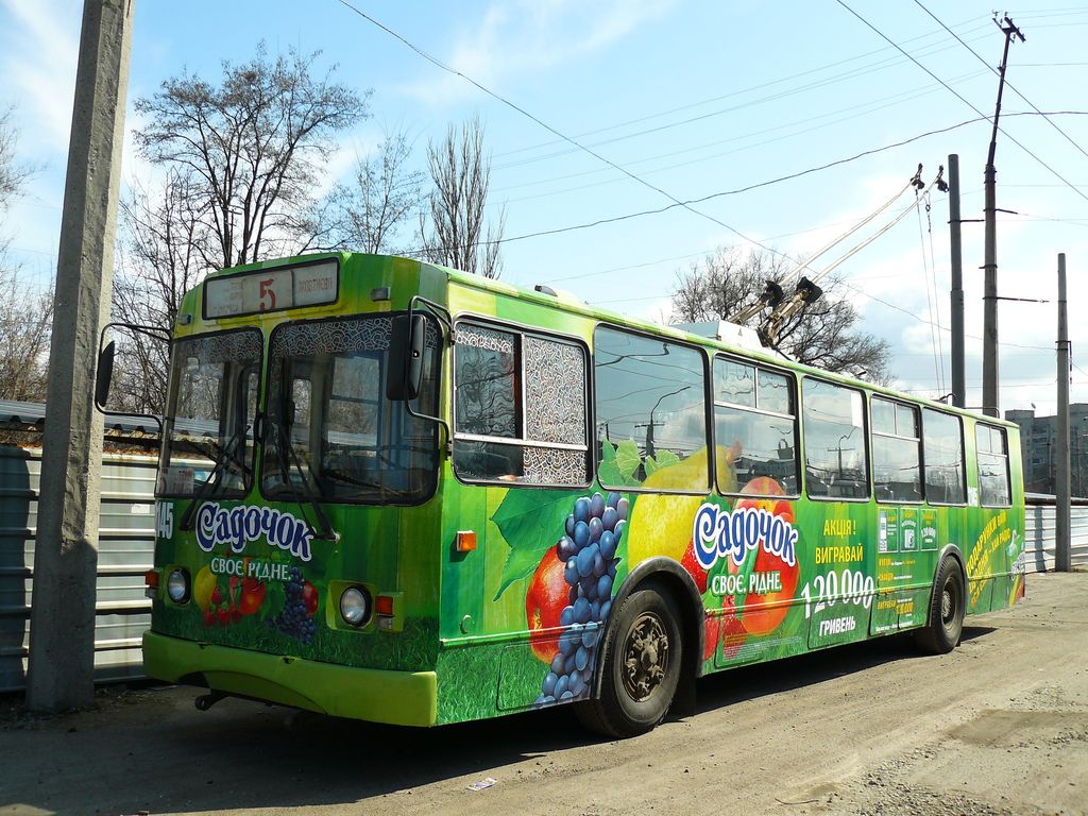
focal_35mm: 36
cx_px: 544
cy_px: 408
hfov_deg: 51.4
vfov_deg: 39.7
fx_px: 1131
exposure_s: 1/1000
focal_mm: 6
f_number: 3.2
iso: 100
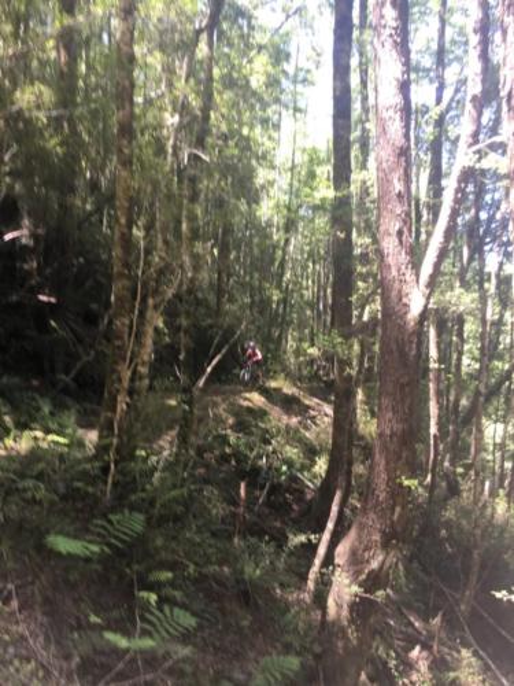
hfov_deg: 48.2
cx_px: 257
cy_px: 343
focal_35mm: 29
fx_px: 574
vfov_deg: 61.7
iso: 32
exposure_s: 1/33
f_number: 2.2
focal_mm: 4.15
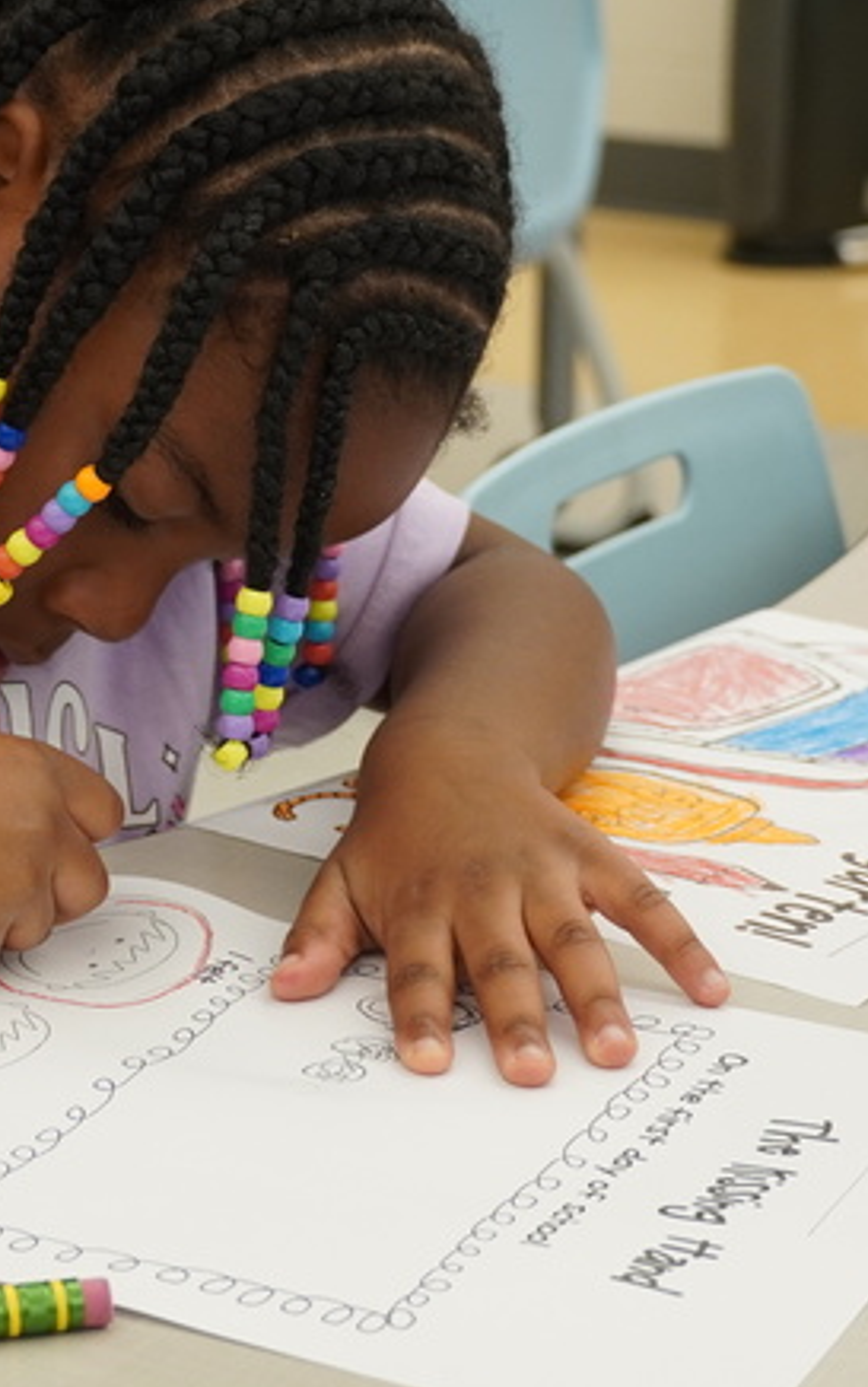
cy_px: 472
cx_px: -70
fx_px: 4203
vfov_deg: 18.7
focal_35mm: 111
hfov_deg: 11.6
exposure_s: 1/160
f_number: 4.5
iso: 640
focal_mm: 31
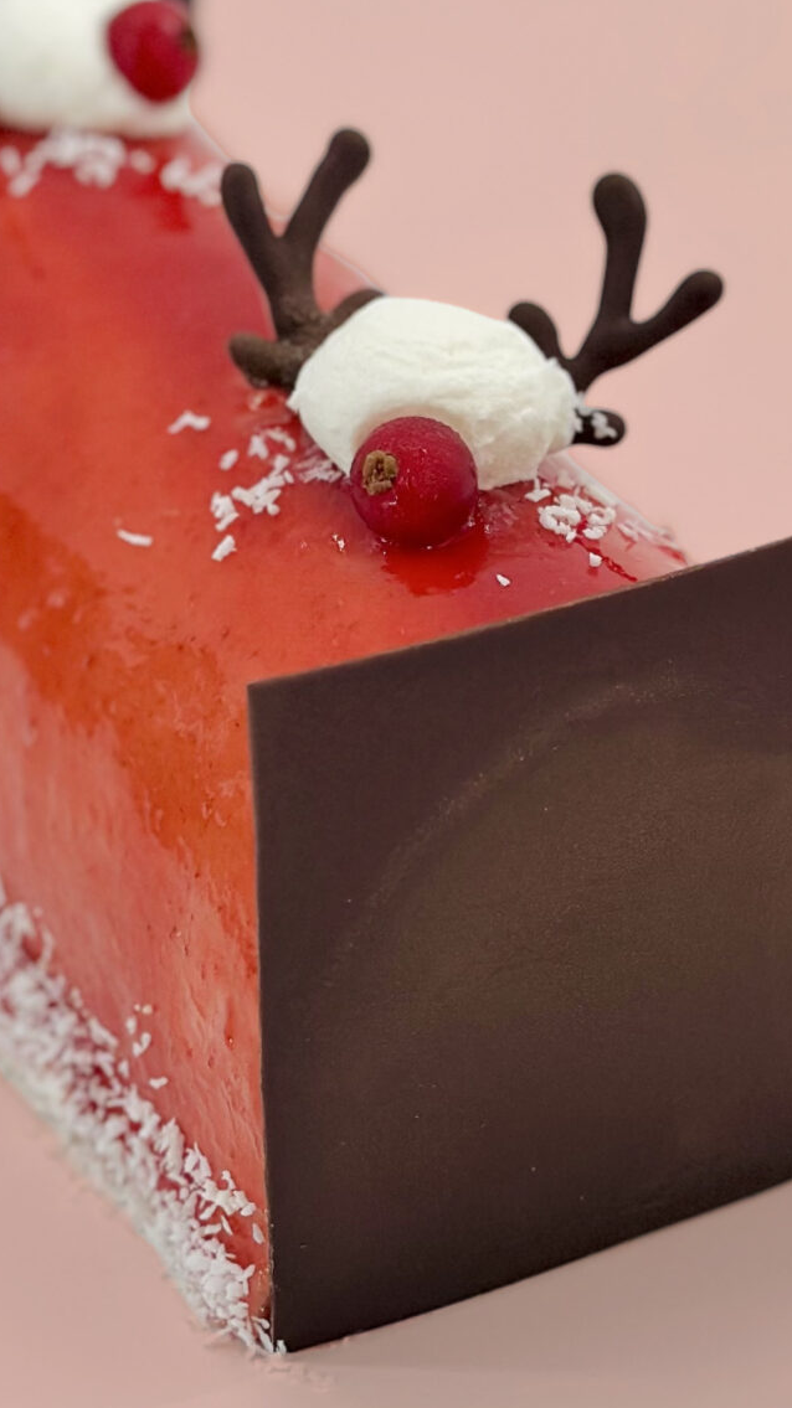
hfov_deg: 10.3
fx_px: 4408
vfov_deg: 18.1
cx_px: 281
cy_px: 562
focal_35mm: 118
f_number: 1.78
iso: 80
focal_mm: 6.86
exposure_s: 1/830
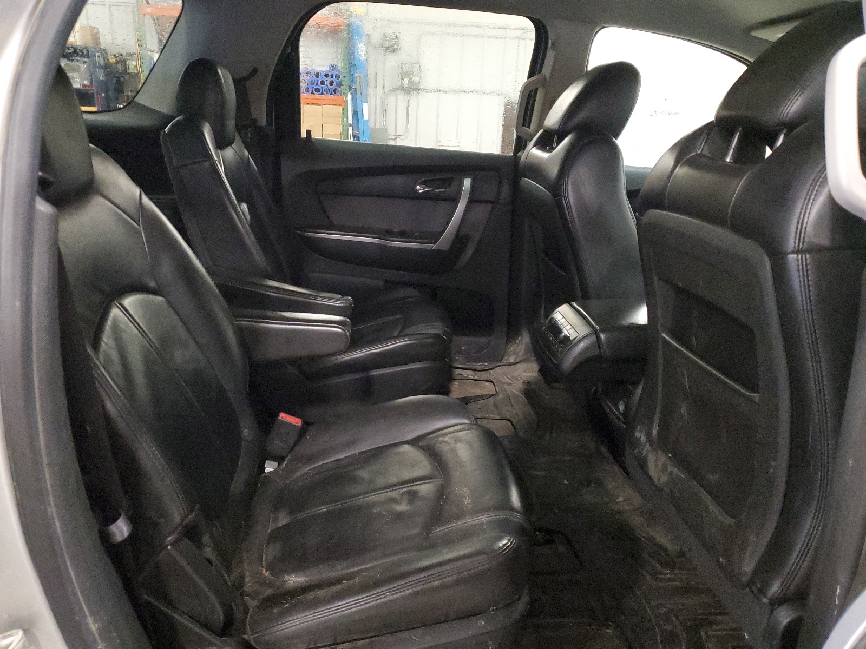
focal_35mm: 26
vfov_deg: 53.1
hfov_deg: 67.3
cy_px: 324
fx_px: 650
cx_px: 433
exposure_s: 1/15
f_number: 1.5
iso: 731
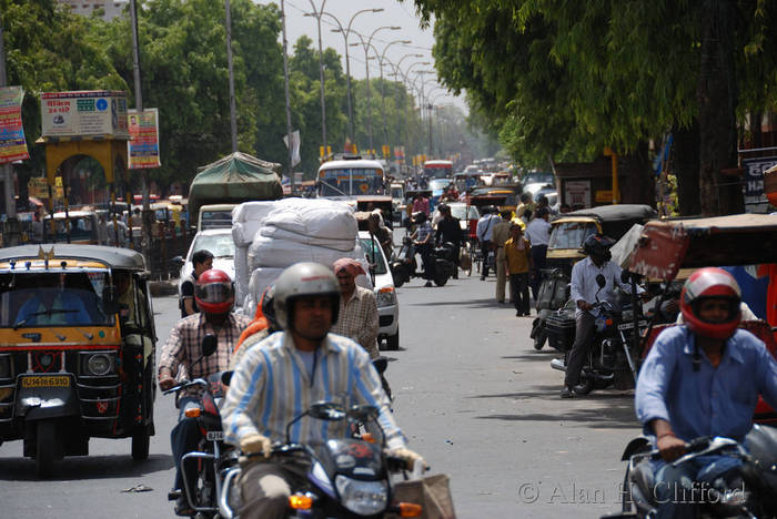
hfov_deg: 10.5
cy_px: 260
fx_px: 4212
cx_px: 388
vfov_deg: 7.1
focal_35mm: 195
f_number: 5.6
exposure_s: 1/500
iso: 100
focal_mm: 130
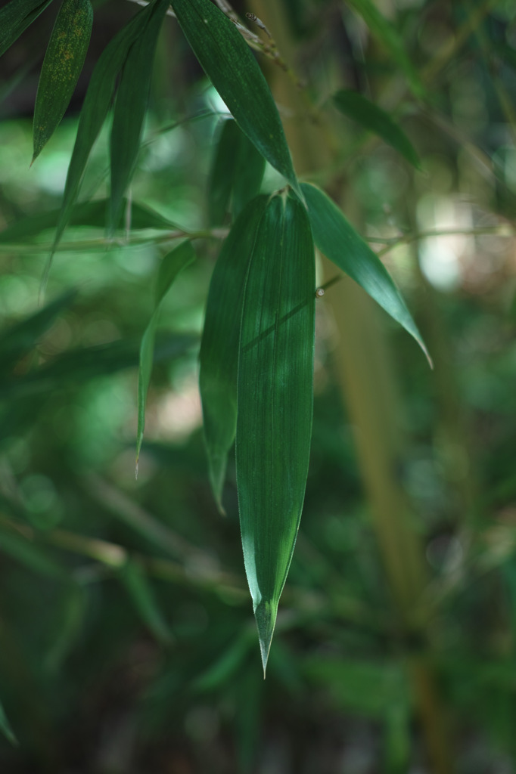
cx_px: 258
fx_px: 968
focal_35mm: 45
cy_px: 387
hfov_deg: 29.8
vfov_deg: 43.6
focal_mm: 30
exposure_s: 1/60
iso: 200
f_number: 3.2
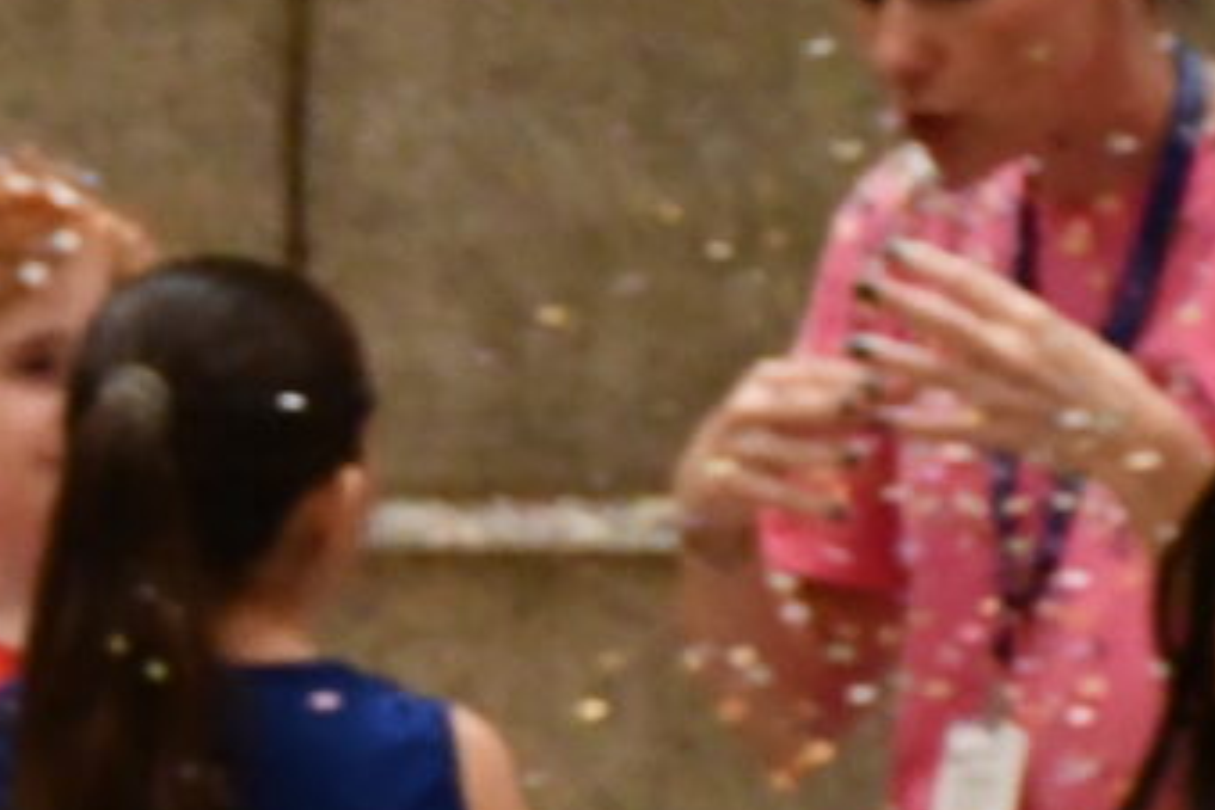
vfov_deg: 2.2
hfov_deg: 3.2
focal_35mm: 634
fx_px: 21396
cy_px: 1179
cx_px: -520
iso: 3200
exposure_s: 1/200
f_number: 5
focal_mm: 75
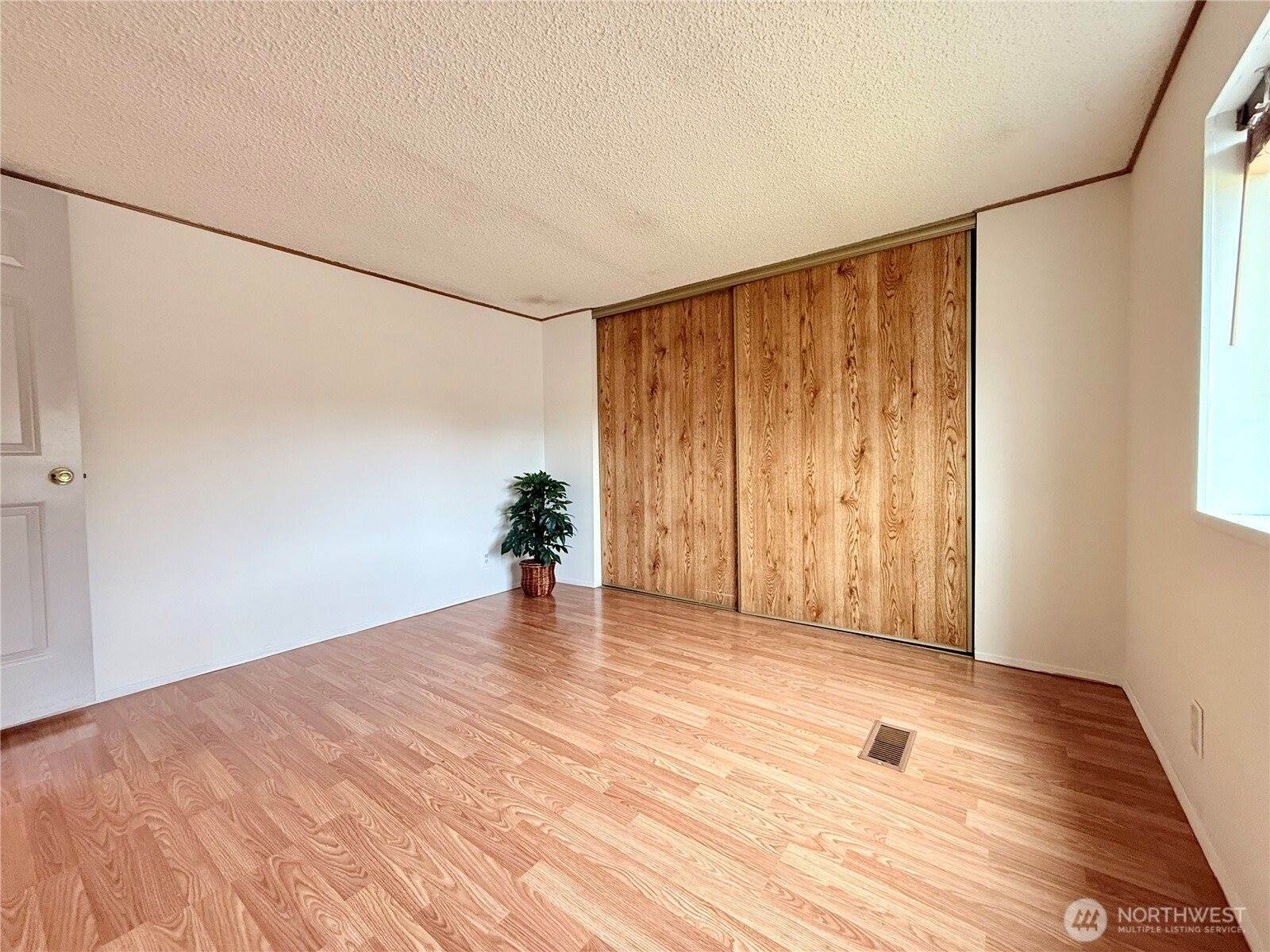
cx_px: 635
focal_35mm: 14
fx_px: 514
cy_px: 476
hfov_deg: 102.1
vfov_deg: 85.7
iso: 320
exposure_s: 1/60
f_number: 2.2
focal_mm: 2.22
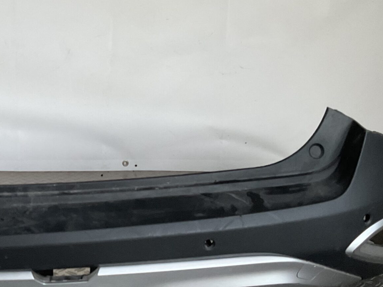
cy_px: 114
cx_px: 45
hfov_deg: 29.2
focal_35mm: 64
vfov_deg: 22.9
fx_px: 708
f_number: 1.8
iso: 80
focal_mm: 3
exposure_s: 1/50
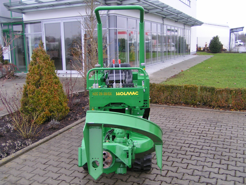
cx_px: 123
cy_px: 92
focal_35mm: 38
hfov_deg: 49.0
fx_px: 270
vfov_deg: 37.7
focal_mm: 5.8
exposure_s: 1/40
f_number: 3.5
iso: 50
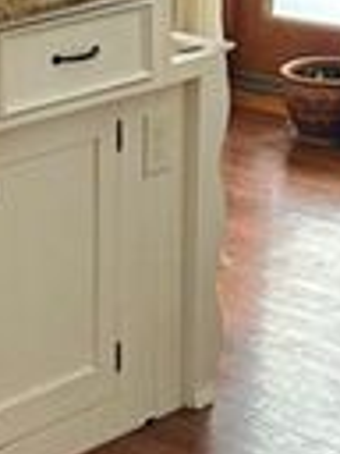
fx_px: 1768
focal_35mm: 135
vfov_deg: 14.4
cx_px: -202
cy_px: 2
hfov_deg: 10.5
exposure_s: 1/121
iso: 100
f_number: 1.5
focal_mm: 5.7
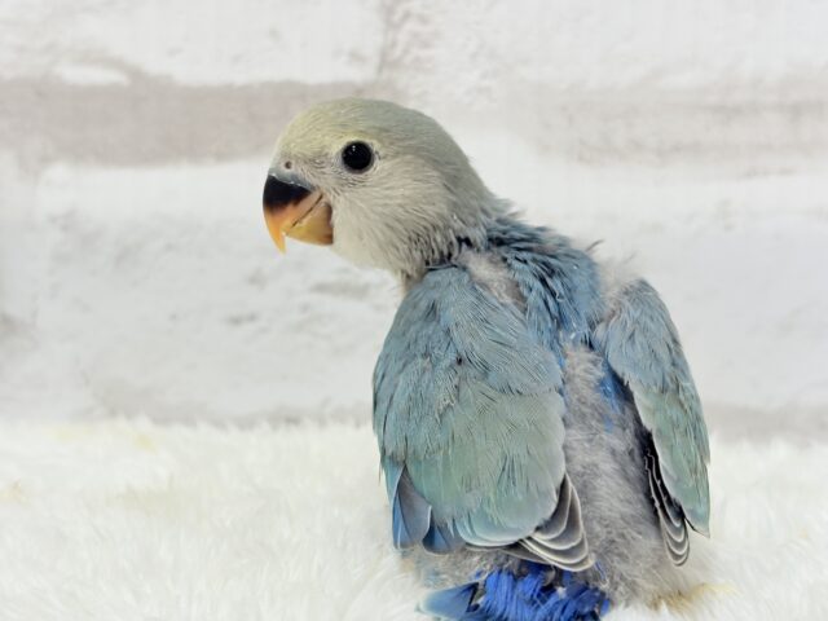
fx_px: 1244
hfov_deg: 36.8
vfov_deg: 28.0
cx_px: 414
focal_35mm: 52
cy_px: 310
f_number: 1.6
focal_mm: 5.96
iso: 125
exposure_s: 1/100
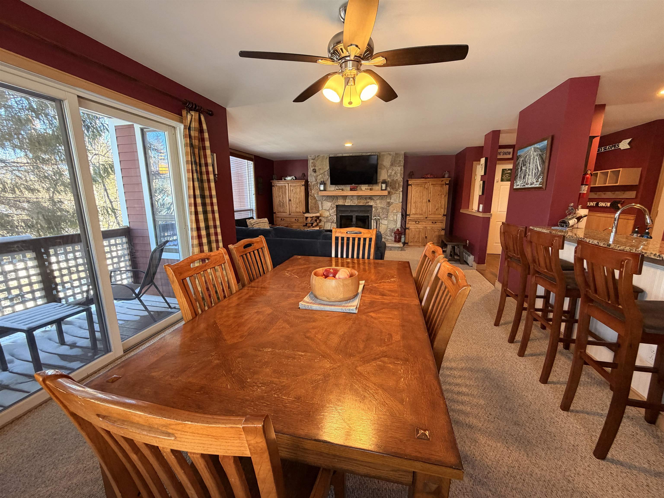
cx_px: 332
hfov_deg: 102.1
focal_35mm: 14
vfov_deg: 85.7
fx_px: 269
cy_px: 249
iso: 200
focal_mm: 2.22
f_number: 2.2
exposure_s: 1/60
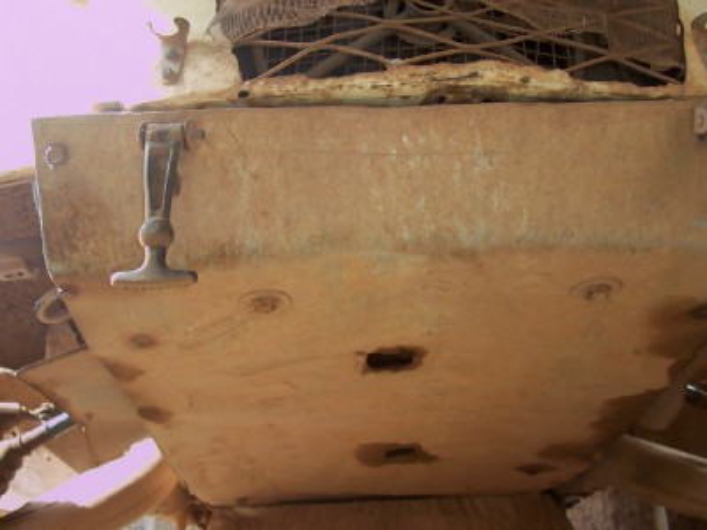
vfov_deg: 38.7
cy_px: 265
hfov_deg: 50.1
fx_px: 756
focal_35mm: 37
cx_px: 354
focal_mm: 5.6
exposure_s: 1/60
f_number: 2.8
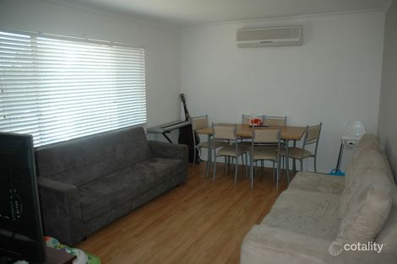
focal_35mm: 27
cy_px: 132
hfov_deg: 67.4
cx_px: 198
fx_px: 298
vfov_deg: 47.9
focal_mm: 18
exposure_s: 1/125
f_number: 3.5
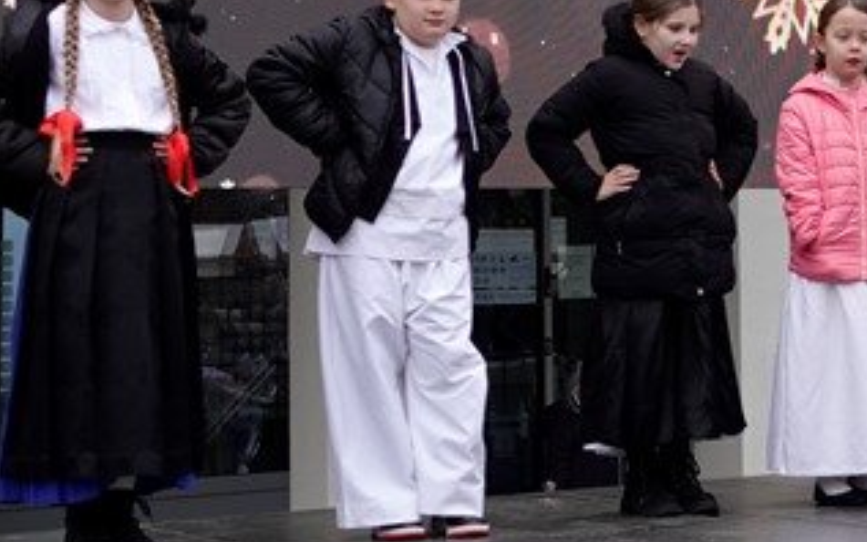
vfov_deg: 12.8
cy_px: 89
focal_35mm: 102
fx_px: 2410
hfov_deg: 19.1
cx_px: 1086
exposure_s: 1/200
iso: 100
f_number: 2.8
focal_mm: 11.51
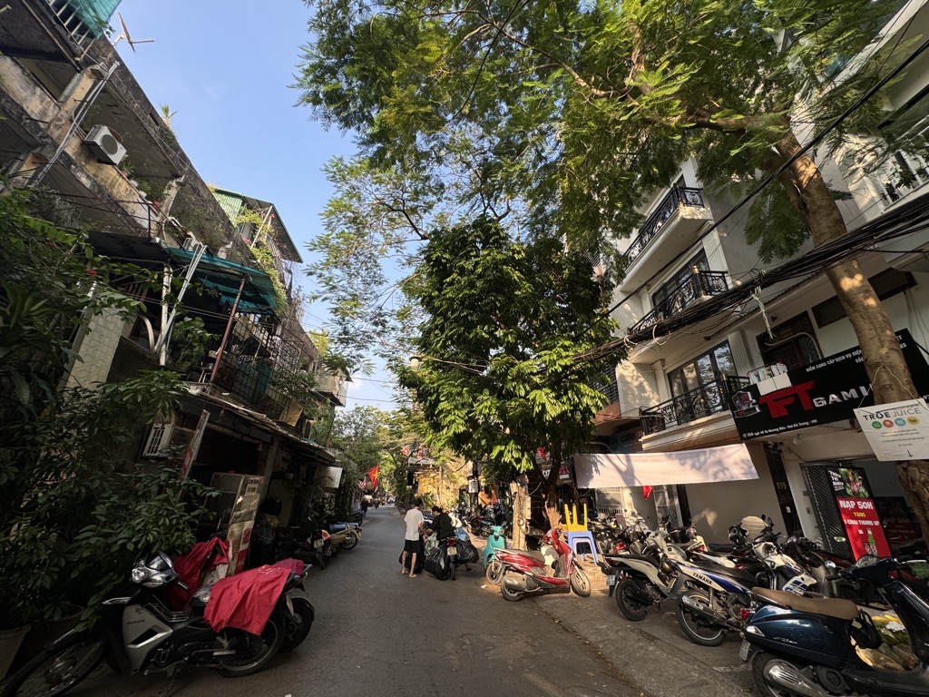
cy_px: 348
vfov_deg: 85.7
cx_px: 464
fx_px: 376
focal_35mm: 14
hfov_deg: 102.1
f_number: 2.2
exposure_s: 1/237
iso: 40
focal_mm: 2.22
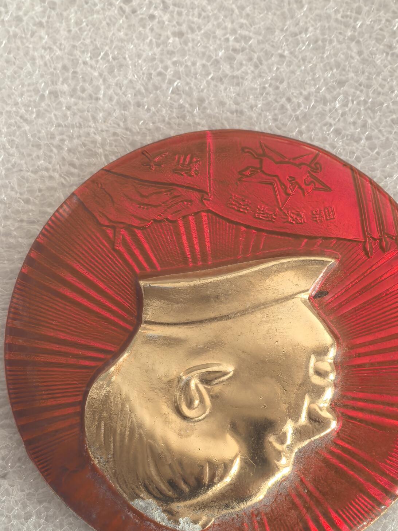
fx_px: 2331
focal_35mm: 152
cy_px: 319
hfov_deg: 9.8
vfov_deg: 13.0
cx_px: 234
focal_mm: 14.6
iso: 200
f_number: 3
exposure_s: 1/50
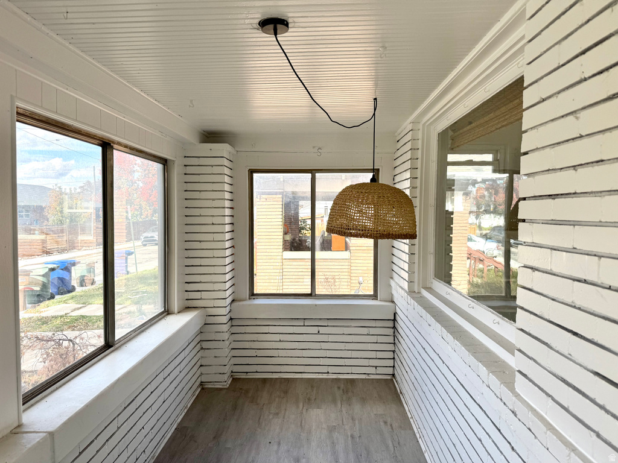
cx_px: 309
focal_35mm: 24
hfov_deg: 71.6
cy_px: 232
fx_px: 428
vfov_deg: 56.8
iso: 80
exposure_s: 1/1271
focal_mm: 6.76
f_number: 1.78
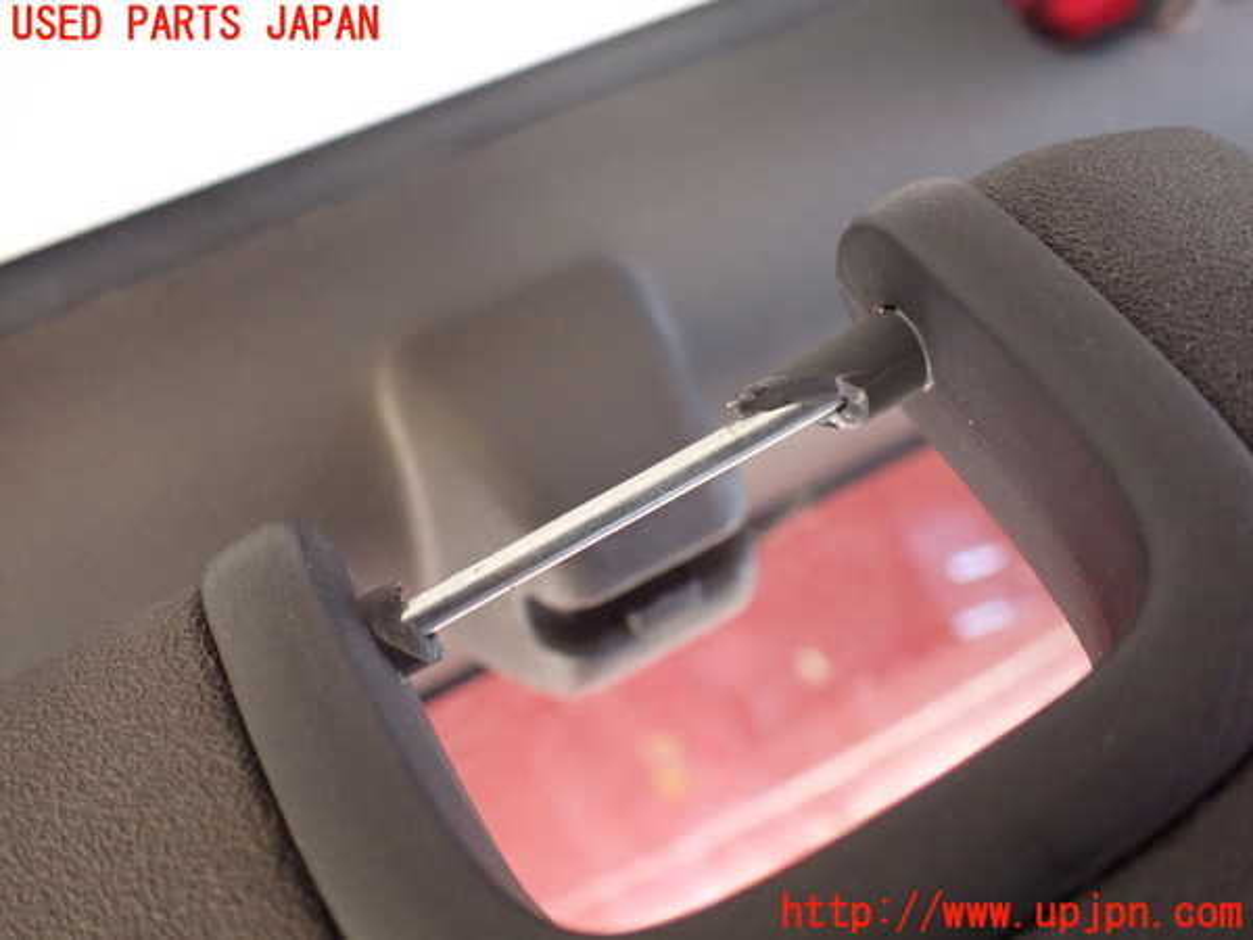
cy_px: 470
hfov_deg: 60.0
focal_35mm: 30
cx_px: 626
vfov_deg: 46.8
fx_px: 1086
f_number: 2.3
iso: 800
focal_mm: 5.4
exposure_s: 1/40
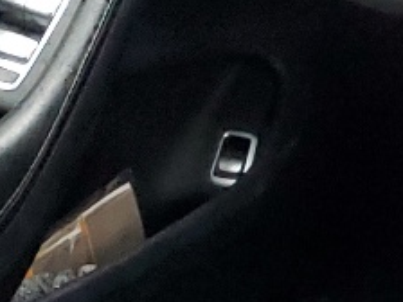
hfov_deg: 9.5
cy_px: 379
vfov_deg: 7.9
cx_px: 961
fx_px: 2165
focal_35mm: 186
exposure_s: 1/30
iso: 334
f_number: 1.5
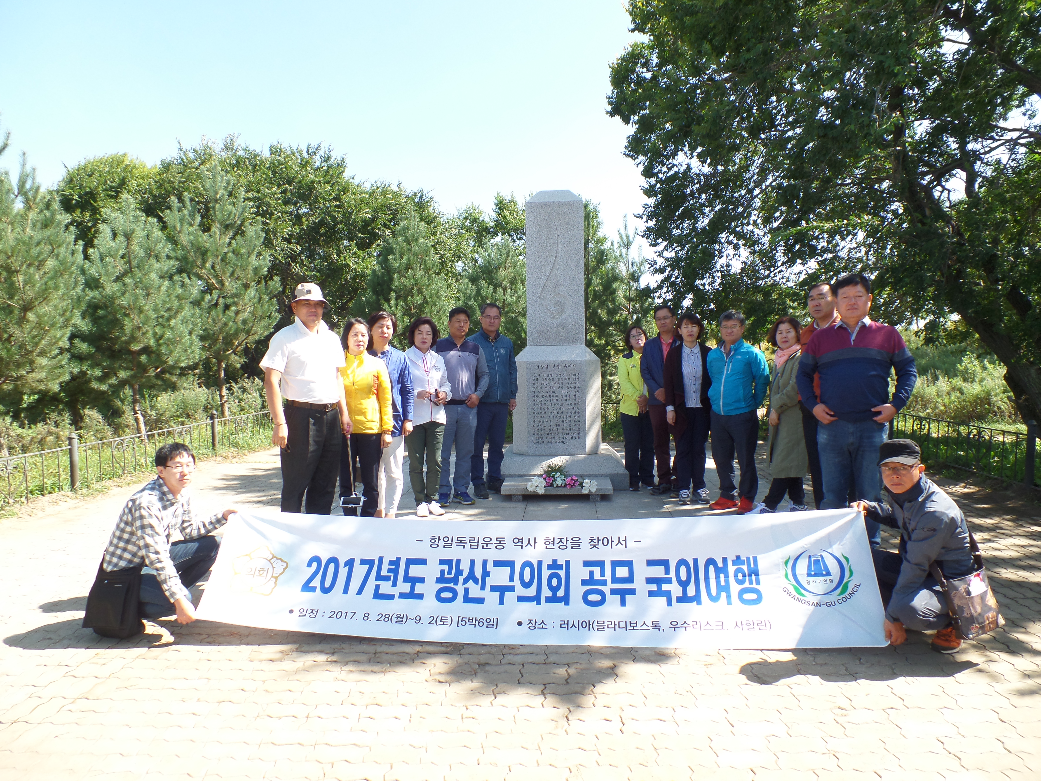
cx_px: 520
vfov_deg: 58.9
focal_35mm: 23
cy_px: 390
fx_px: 692
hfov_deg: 73.9
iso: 100
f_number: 3.5
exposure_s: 1/250
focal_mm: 4.1
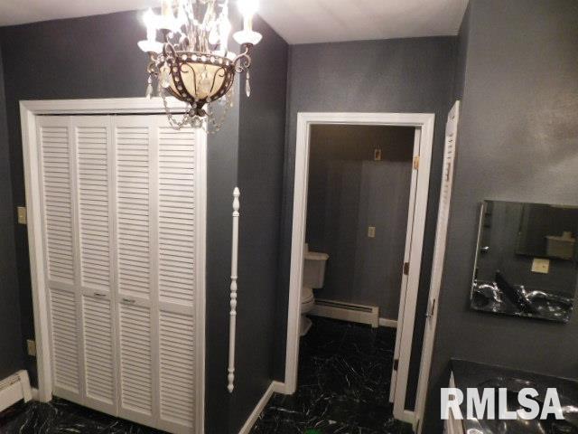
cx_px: 289
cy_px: 217
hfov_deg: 73.9
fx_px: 384
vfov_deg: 58.9
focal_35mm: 23
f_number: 3
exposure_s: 1/25
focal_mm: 4
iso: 400
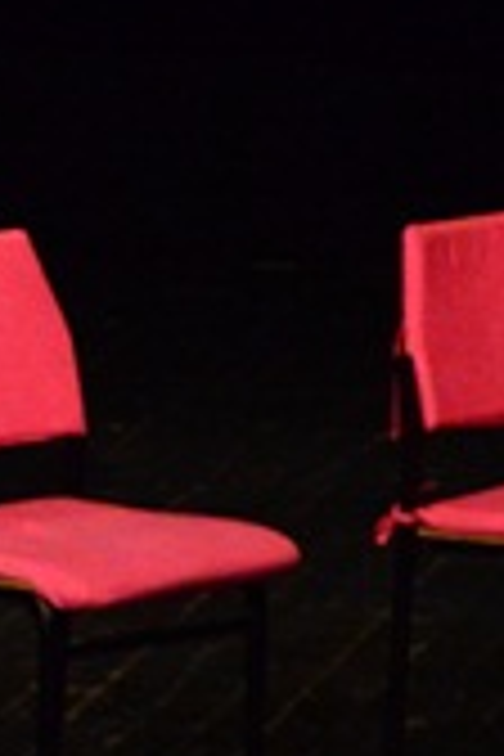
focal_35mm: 643
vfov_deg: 3.2
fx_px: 13502
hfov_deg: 2.1
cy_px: -65
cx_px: -963
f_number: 5.6
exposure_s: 1/250
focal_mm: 120
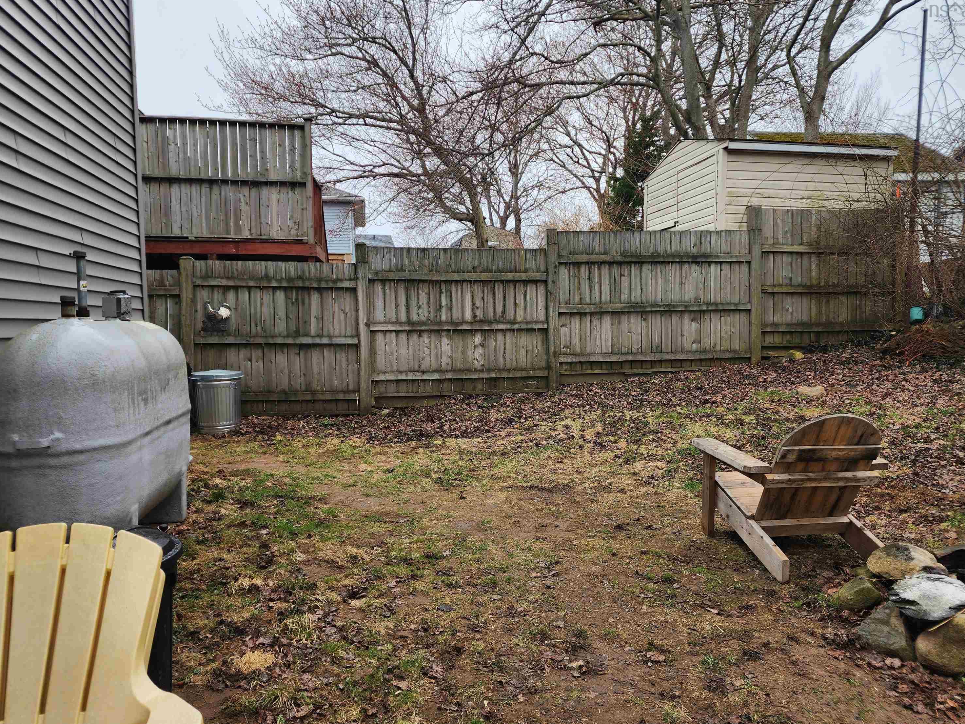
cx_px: 482
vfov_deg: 56.8
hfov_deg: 71.6
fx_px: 669
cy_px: 371
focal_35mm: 24
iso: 12
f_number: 1.8
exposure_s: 1/186
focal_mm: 6.4
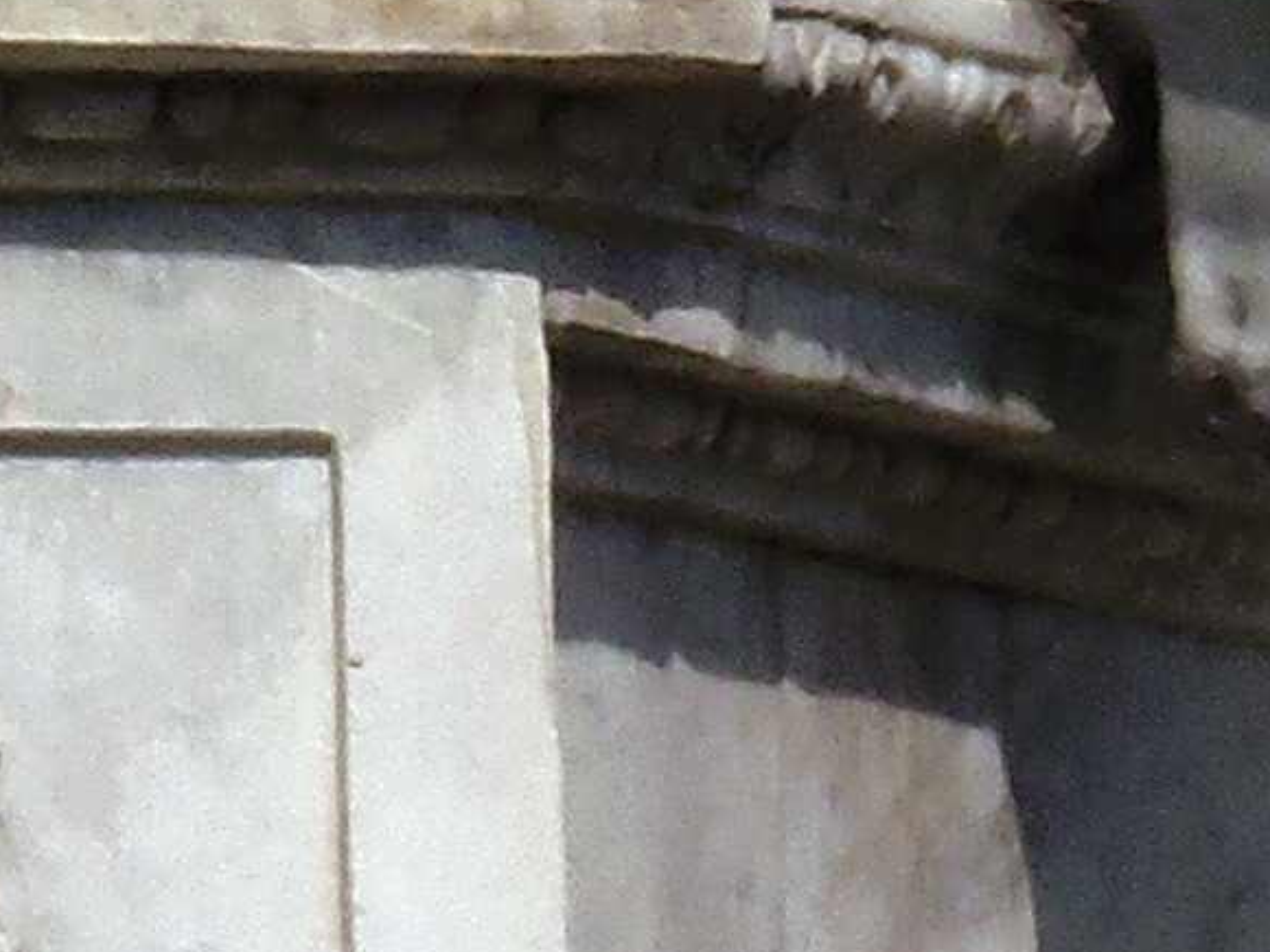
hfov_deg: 1.1
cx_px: -1141
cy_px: -363
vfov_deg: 0.8
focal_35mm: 1789
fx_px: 65635
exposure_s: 1/800
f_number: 6.9
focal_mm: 44.9
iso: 64
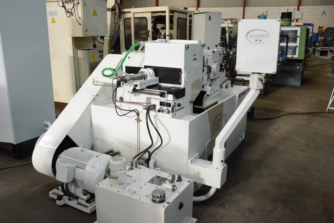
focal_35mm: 31
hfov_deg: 60.3
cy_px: 109
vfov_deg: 42.3
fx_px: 288
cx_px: 171
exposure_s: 1/250
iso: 6400
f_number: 8
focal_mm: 20
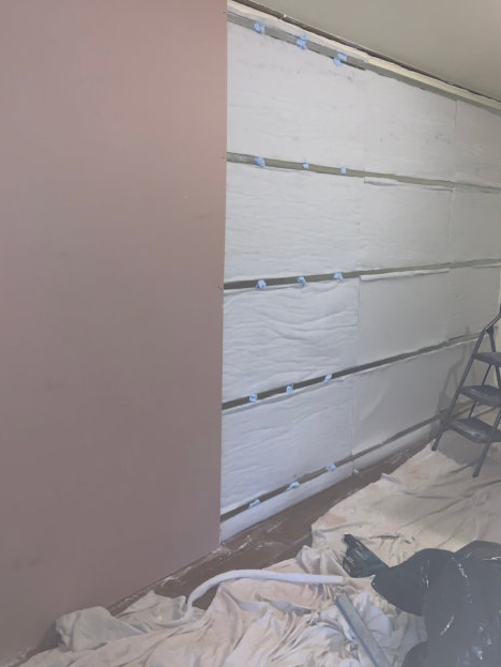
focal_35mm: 30
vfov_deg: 59.8
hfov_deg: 46.7
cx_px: 214
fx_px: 578
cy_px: 294
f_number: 1.8
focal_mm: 4.25
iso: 50
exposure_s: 1/14
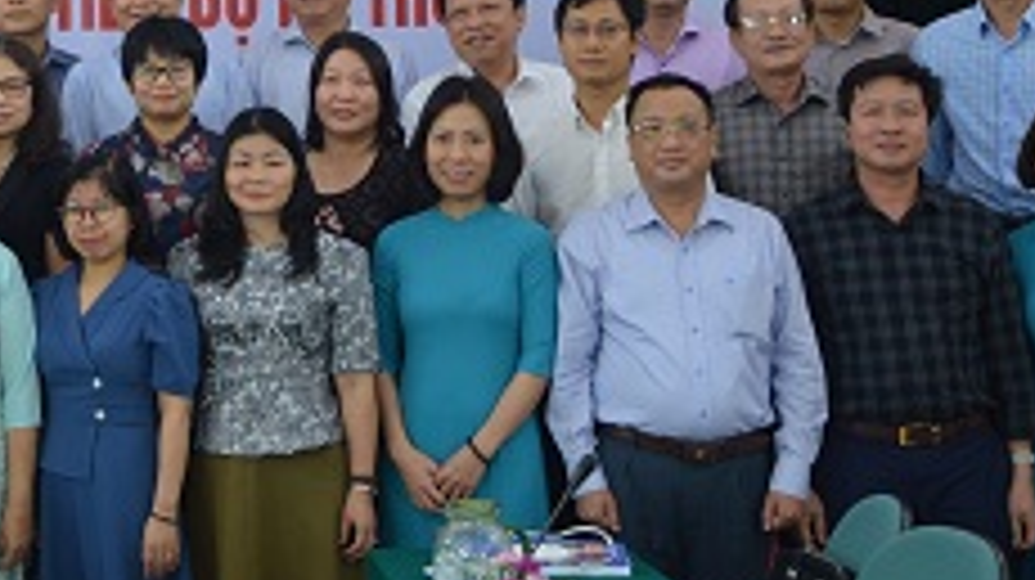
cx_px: -45
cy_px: 27
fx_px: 2807
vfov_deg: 11.7
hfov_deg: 20.1
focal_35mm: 102
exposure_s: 1/40
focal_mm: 25
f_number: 4
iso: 400
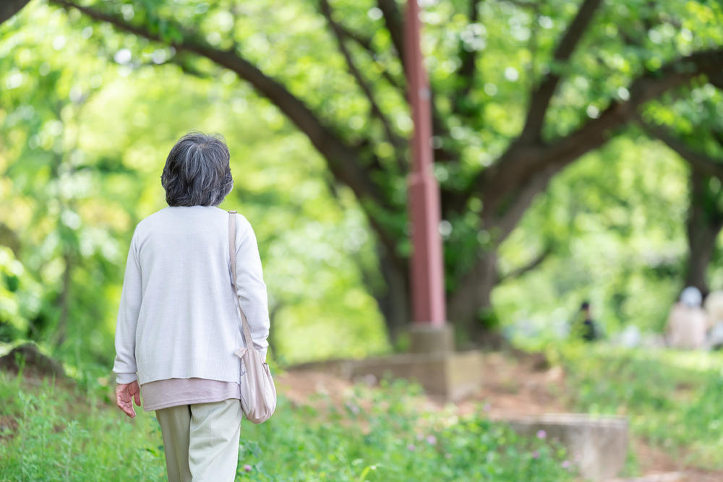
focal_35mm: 135
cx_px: 362
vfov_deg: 10.2
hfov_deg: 15.2
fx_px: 2711
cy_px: 241
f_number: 1.8
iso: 100
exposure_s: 1/500
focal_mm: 135
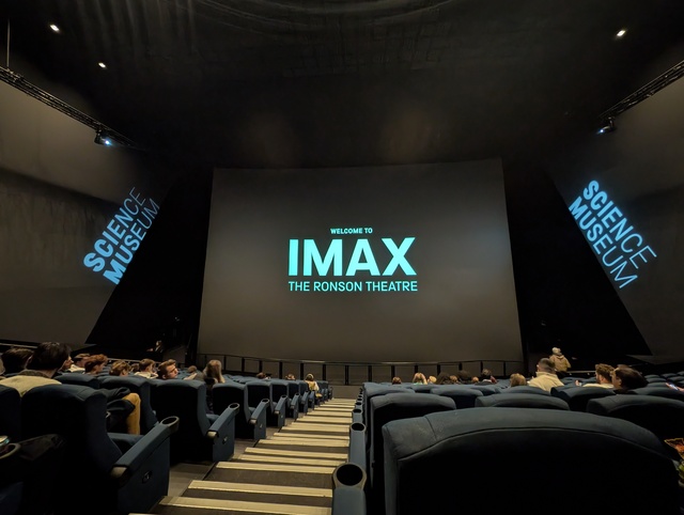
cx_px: 342
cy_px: 258
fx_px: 237
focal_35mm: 12
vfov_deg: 94.6
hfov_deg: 110.5
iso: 734
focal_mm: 2.23
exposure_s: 1/22.2
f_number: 1.95
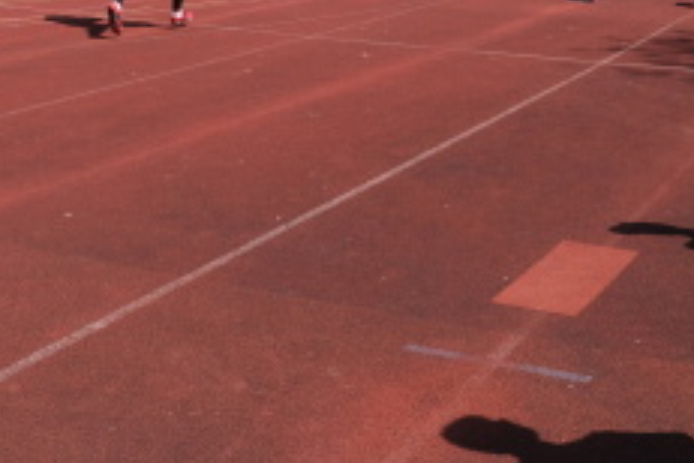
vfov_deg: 20.2
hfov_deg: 31.0
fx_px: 1253
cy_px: -14
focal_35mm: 65
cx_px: 370
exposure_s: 1/170
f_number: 16
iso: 500
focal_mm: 20.1
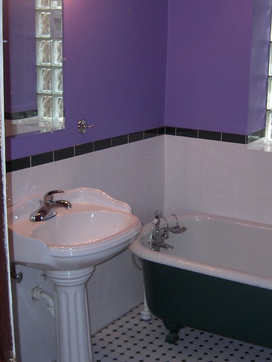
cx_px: 178
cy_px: 178
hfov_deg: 26.5
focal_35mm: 55
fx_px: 575
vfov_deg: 34.9
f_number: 2.8
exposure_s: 1/60
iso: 200
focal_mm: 8
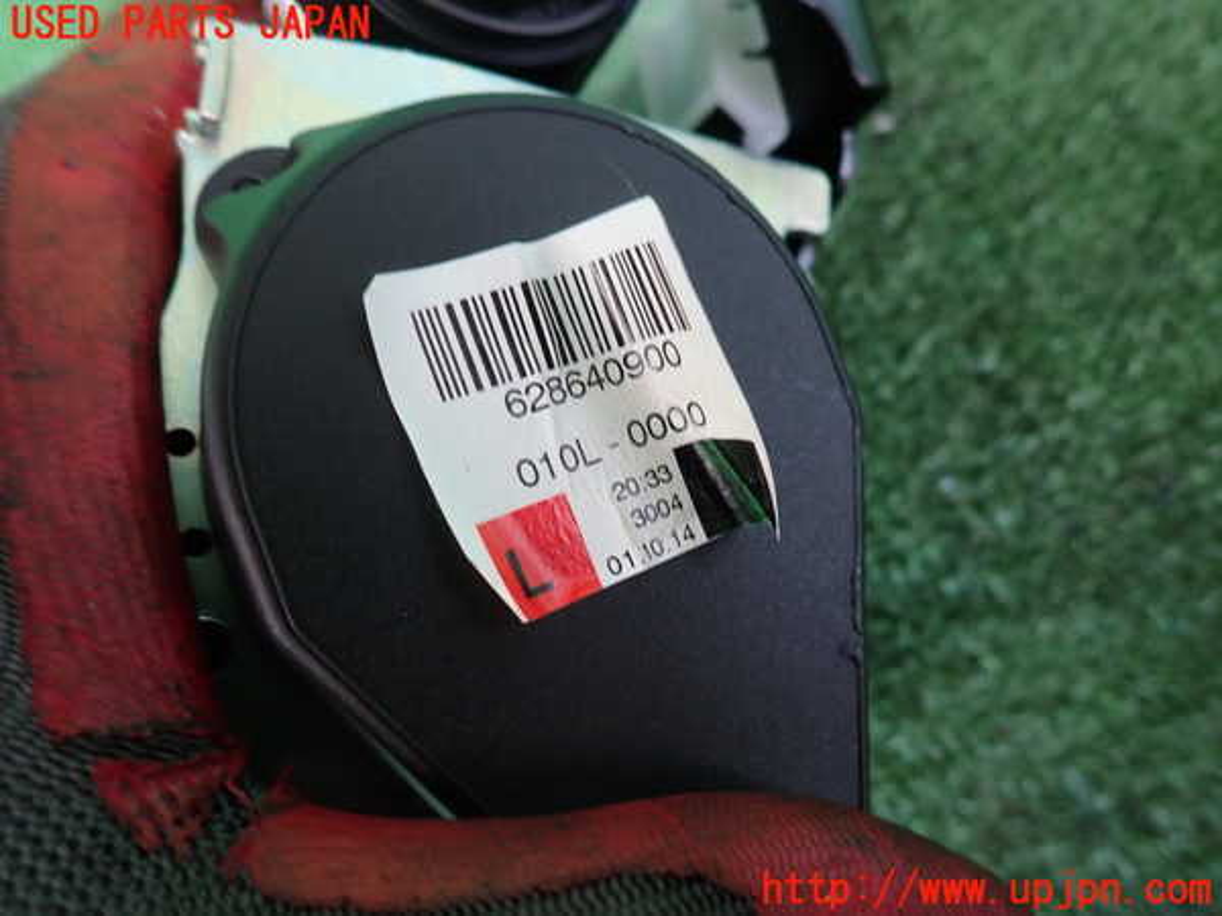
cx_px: 611
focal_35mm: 25
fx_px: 883
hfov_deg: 69.4
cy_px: 458
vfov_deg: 54.9
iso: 200
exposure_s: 1/40
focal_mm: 4.5
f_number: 2
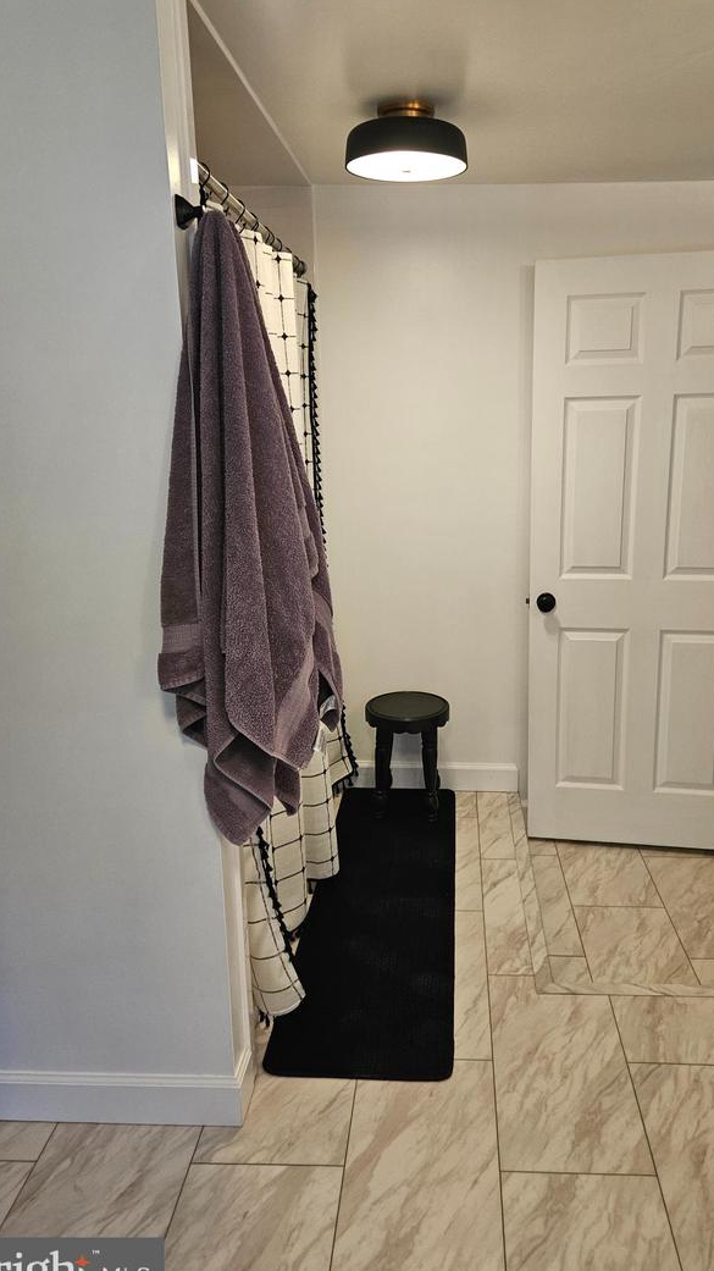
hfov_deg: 44.0
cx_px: 444
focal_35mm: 26
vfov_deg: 71.9
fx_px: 876
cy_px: 648
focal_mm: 5.4
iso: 250
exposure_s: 1/120
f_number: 1.8
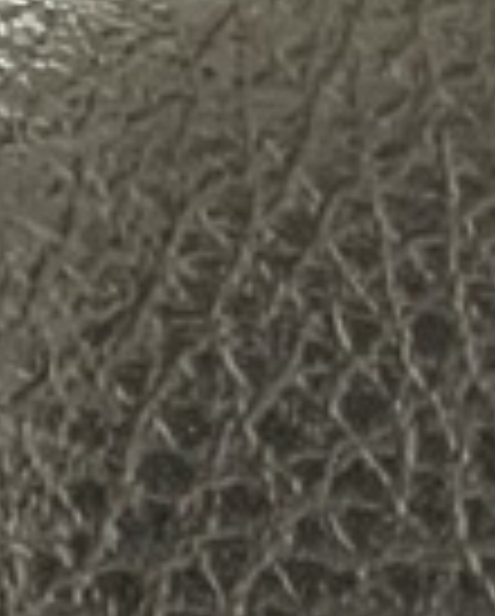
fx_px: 4860
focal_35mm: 266
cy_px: 1565
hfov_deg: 5.5
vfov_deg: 6.8
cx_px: -886
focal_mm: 4.2
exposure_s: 1/25
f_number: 1.6
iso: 640
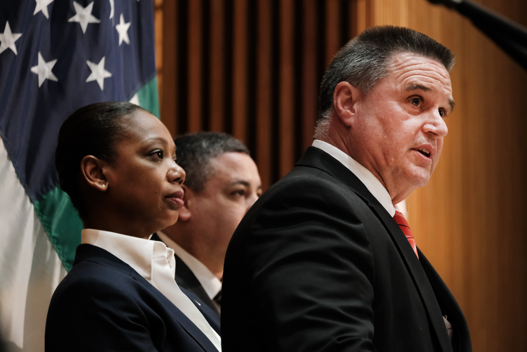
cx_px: 264
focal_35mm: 183
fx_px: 2679
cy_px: 176
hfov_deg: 11.2
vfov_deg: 7.5
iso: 3200
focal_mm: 121.8
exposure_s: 1/70
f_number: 4.2
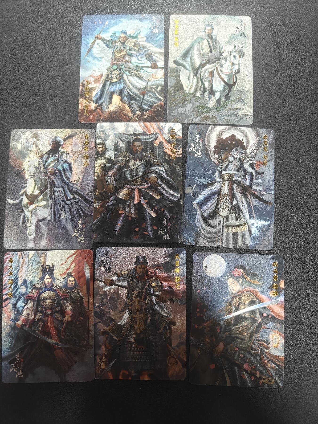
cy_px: 212
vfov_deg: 71.6
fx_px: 294
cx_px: 159
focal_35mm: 24
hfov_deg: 56.8
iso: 125
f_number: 1.8
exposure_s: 1/50
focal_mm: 5.59
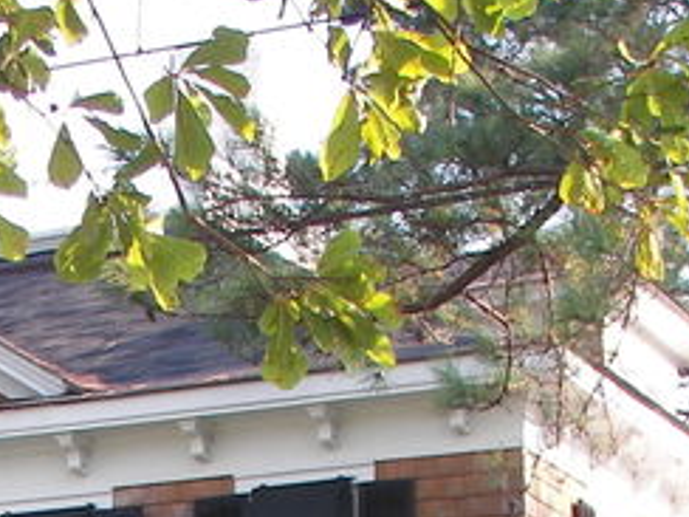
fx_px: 3264
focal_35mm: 164
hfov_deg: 11.9
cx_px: 37
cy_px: 831
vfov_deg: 8.8
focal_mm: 8.3
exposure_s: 1/100
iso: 50
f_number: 2.8
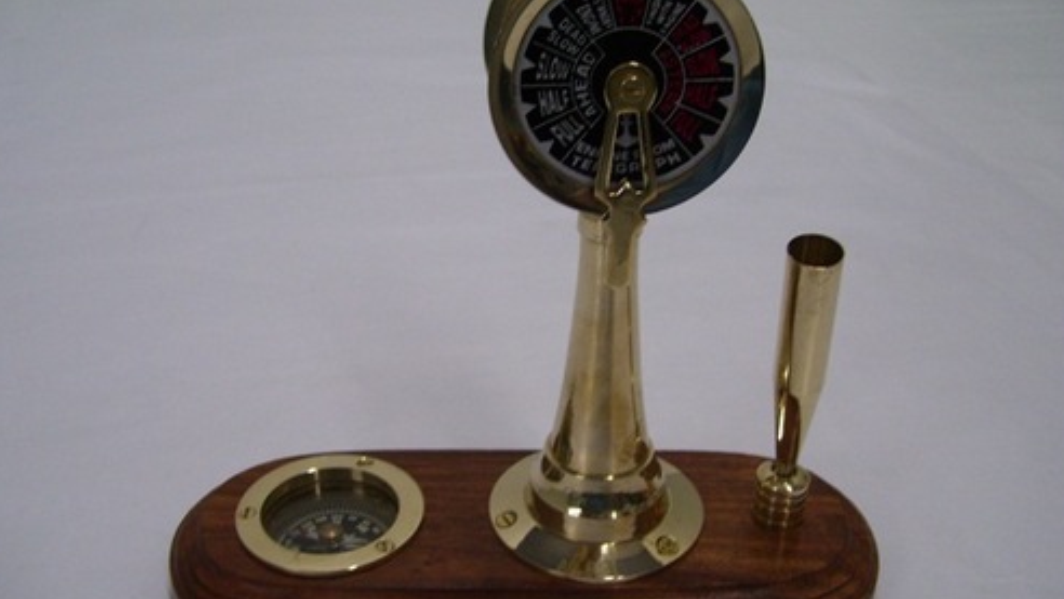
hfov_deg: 49.4
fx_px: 1157
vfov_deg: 29.0
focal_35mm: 41
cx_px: 530
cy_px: 300
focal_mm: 6
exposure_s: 1/30
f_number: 2.7
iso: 160
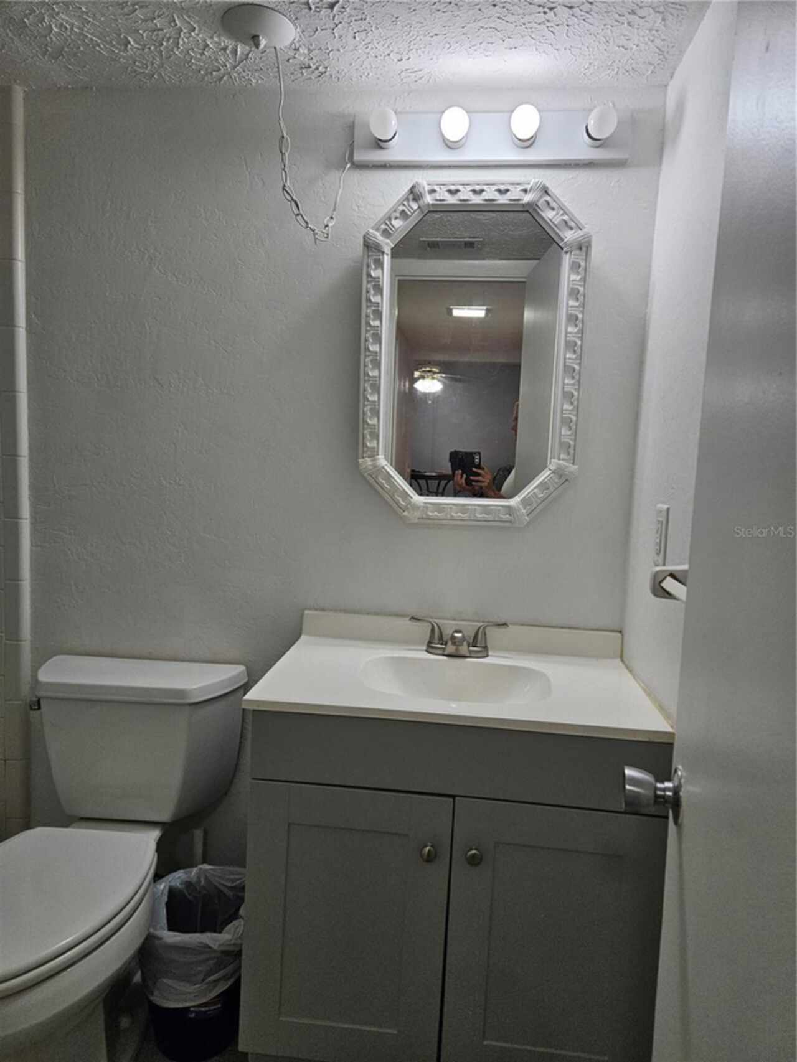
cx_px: 398
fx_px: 706
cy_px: 531
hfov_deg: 58.9
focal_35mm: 23
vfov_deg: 73.9
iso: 80
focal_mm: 5.4
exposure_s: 1/120
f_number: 1.8
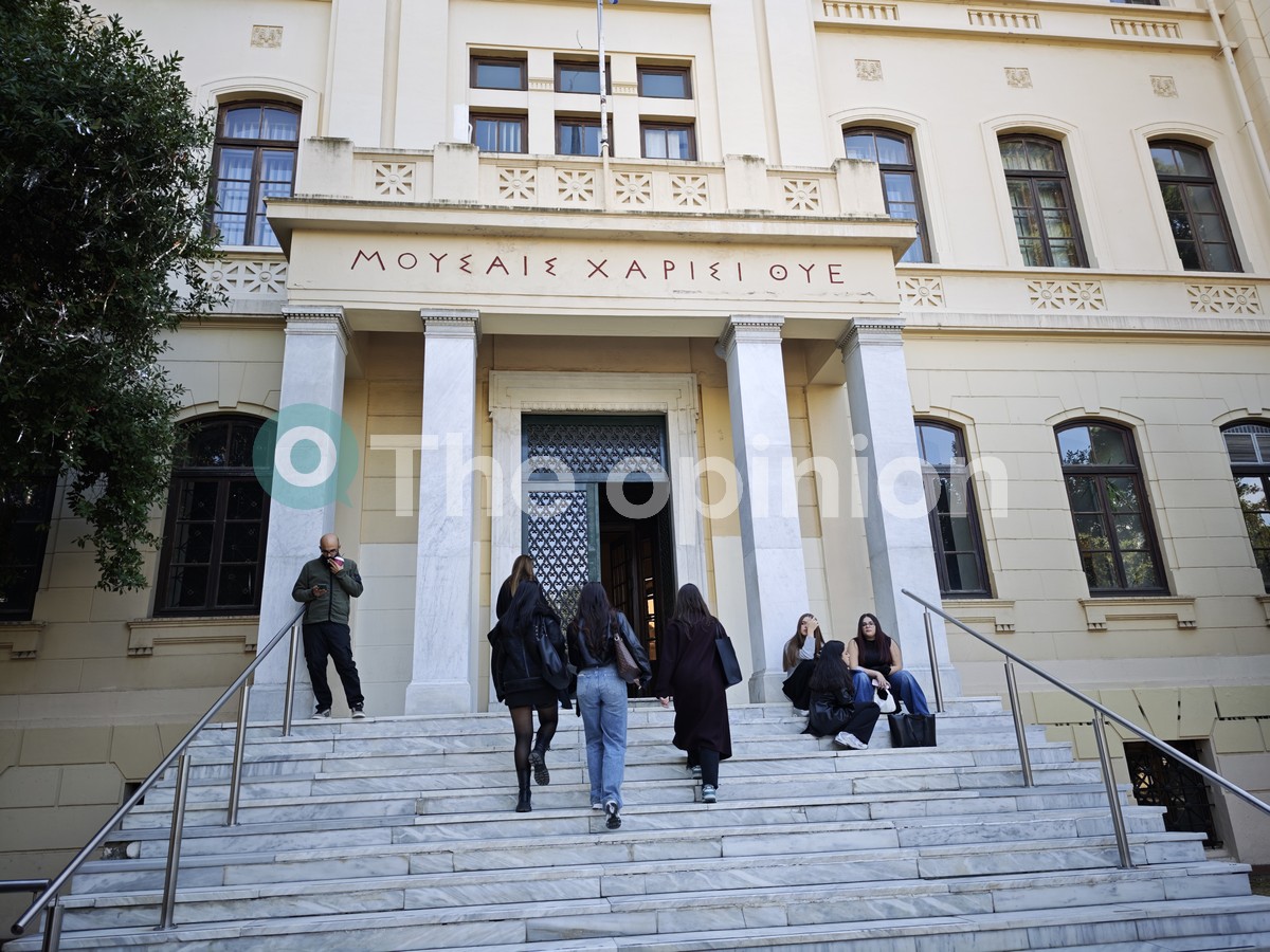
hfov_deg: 73.9
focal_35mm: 23
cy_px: 476
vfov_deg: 58.9
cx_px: 635
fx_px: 844
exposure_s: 1/125
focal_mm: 8.72
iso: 50
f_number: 1.63
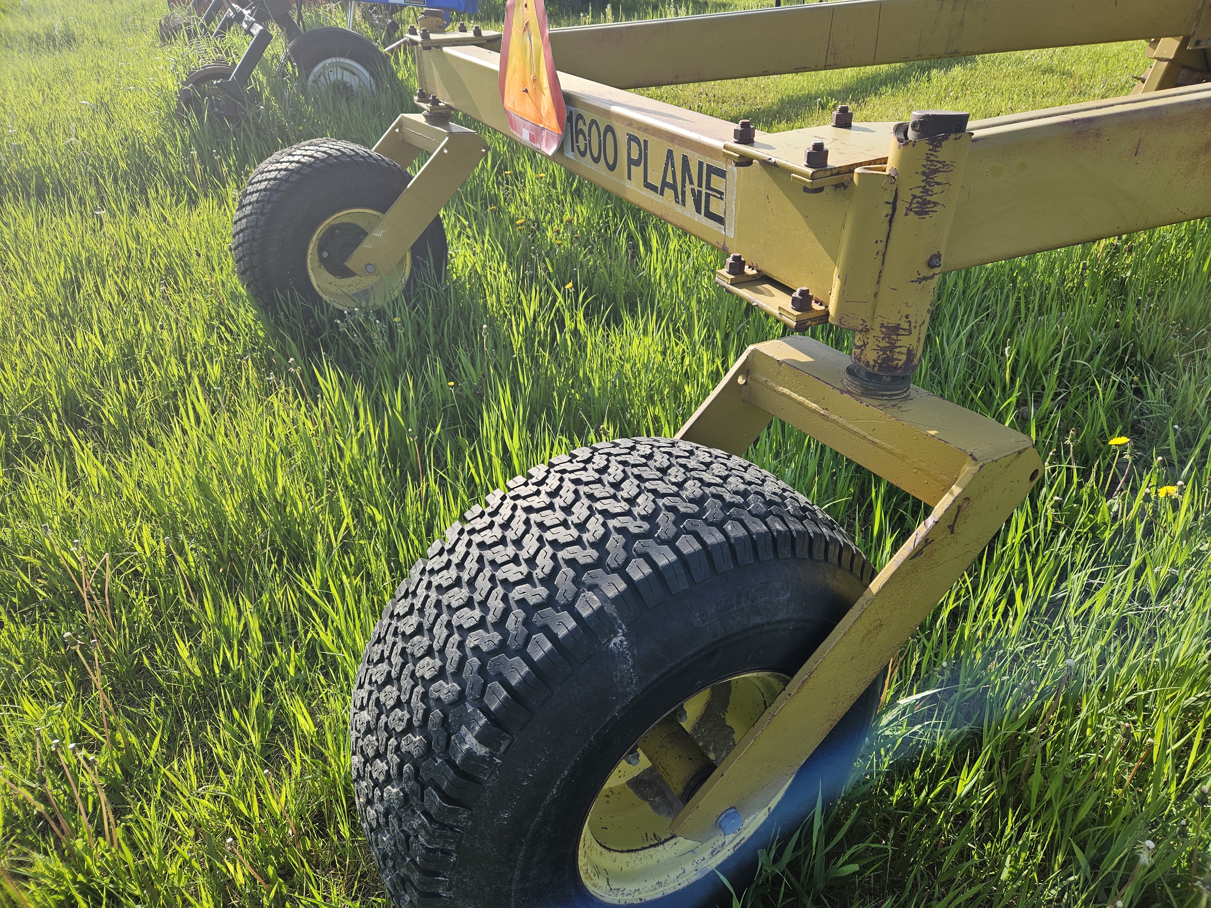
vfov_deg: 58.9
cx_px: 606
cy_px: 454
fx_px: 805
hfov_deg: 73.9
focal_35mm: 23
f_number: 1.8
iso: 25
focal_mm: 5.4
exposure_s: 1/657
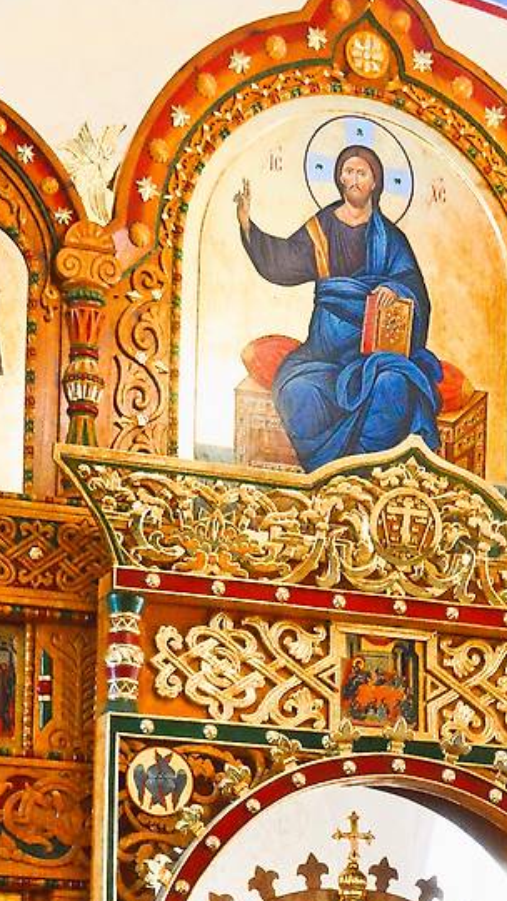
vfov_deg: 23.4
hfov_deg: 14.1
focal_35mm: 86
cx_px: 297
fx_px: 2054
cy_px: 966
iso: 3200
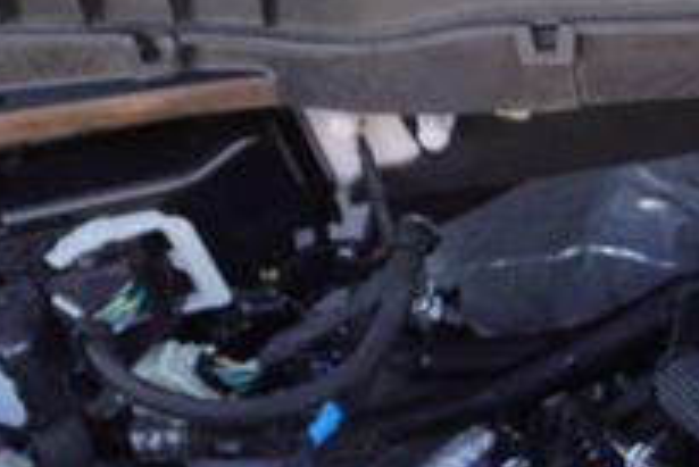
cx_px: 955
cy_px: 689
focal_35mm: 120
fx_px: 2332
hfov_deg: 16.0
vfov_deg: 11.0
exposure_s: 1/60
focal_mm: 16
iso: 160
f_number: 4
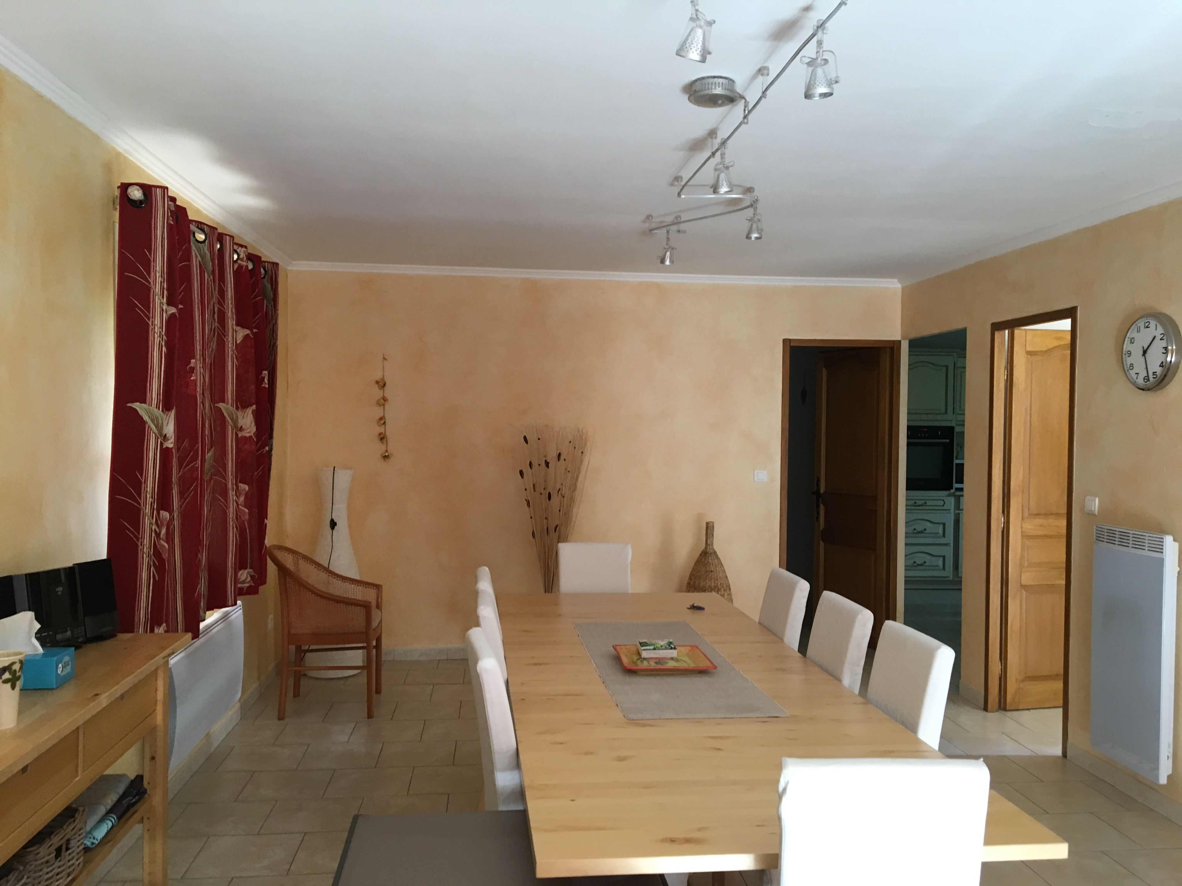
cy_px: 443
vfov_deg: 48.2
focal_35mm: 29
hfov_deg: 61.7
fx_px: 990
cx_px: 591
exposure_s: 1/33
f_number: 2.2
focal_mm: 4.15
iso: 125
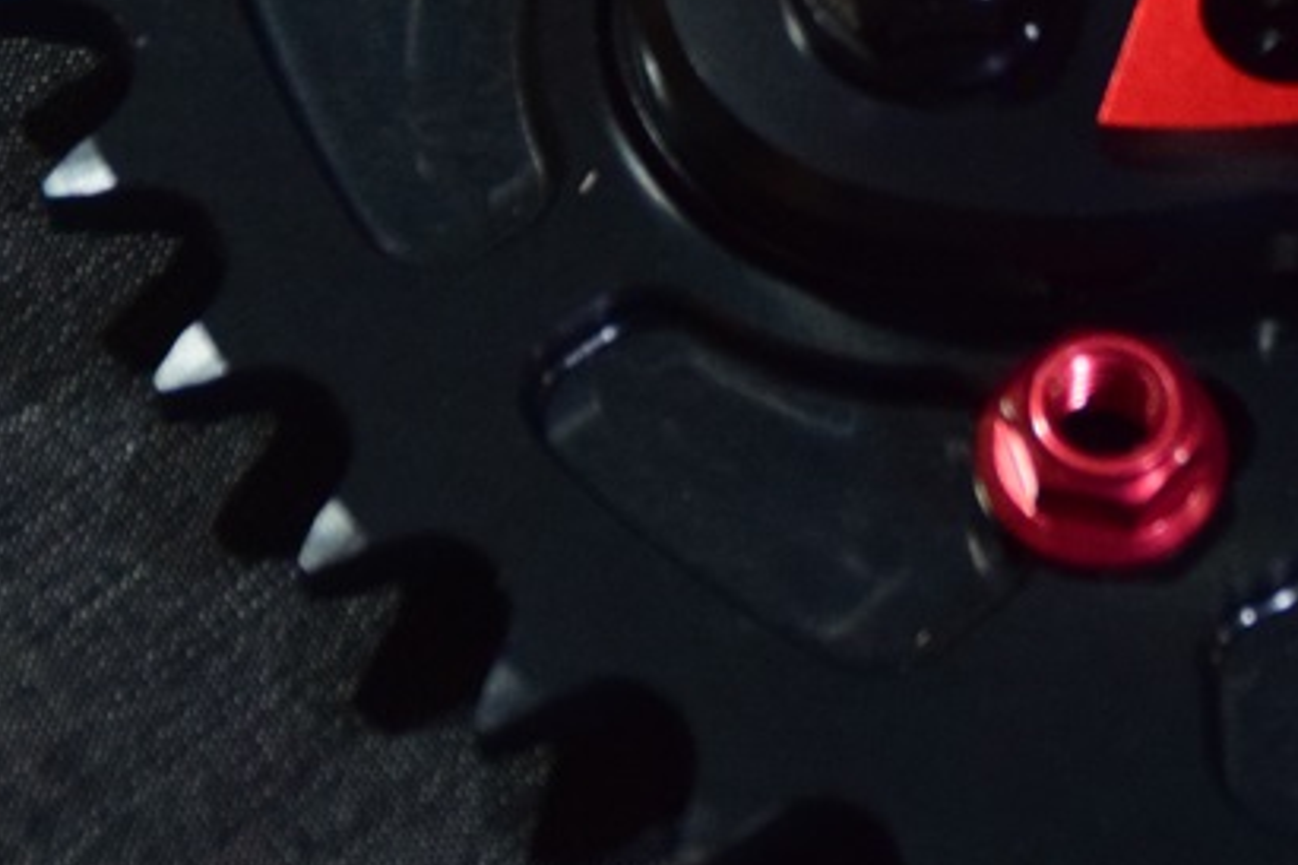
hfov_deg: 7.0
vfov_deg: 4.6
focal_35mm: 293
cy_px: -513
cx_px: 1197
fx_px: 10559
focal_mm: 50
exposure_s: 1/20
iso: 2000
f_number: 4
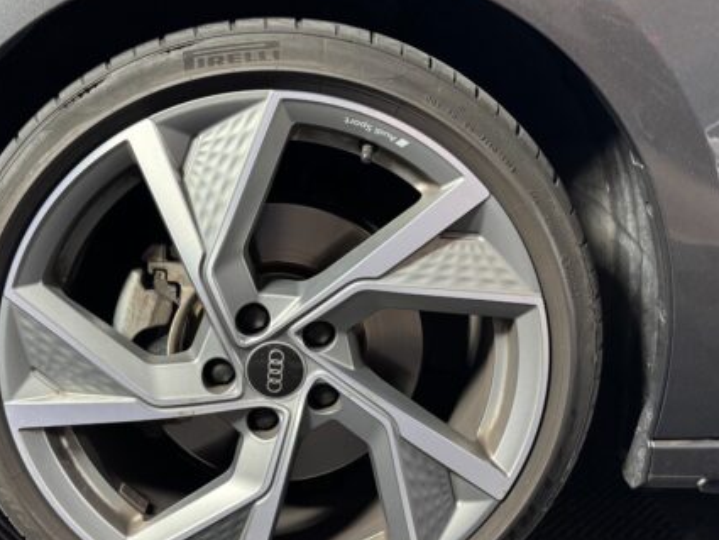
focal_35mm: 35
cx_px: 299
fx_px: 727
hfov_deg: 52.4
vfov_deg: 40.5
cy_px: 324
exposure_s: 1/50
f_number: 1.78
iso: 500
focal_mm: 6.76
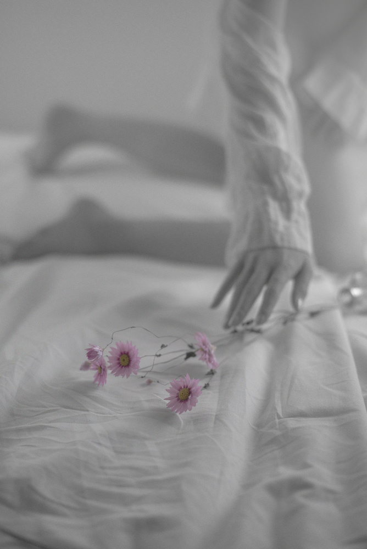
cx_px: 184
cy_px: 274
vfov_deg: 39.6
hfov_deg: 27.0
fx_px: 763
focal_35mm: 50
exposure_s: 1/125
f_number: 2.5
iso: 640
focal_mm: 50
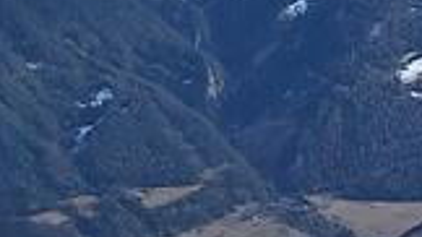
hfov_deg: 11.8
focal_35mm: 159
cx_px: 899
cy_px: -35
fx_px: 1779
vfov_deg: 7.6
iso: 40
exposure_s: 1/6494
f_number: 1.8
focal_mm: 5.54
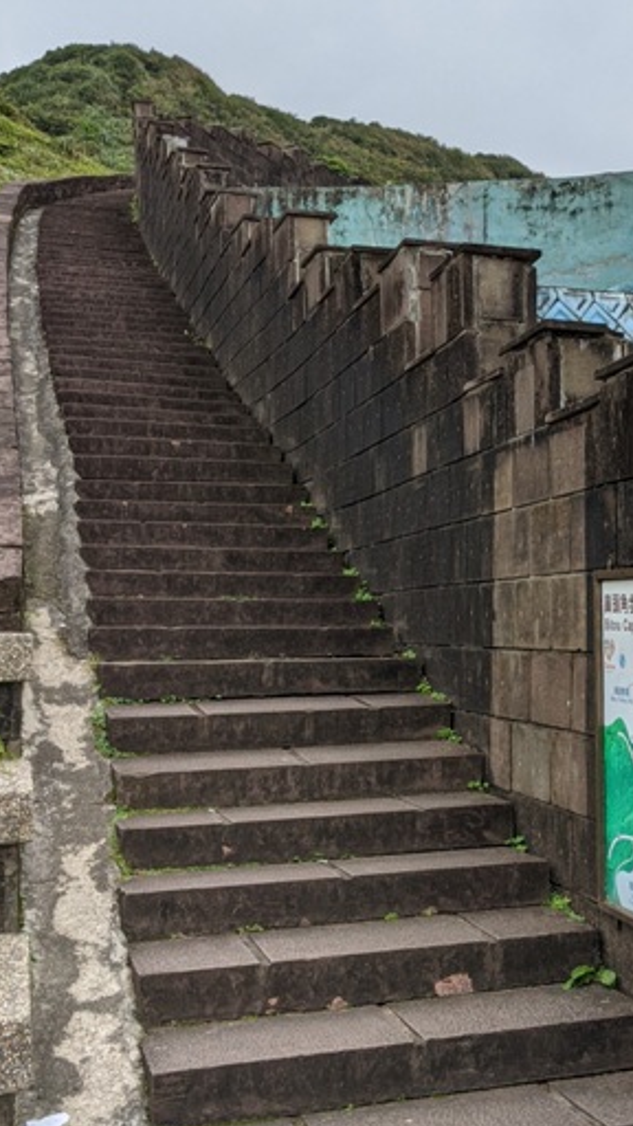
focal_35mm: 46
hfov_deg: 25.2
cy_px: 541
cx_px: 565
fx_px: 1373
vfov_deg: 44.6
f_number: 1.73
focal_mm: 4.38
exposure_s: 1/900
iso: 60
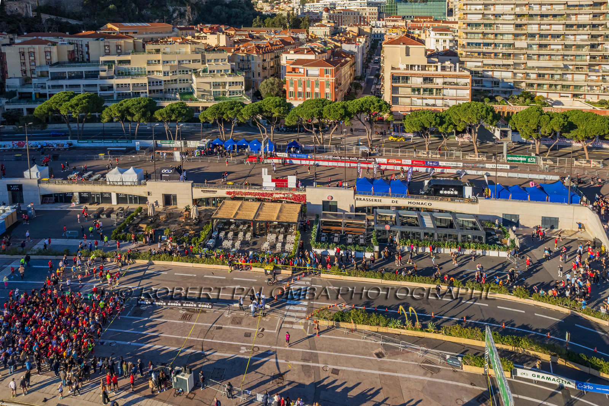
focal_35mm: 22
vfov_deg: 57.2
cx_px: 304
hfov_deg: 78.6
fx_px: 372
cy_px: 203
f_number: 2.8
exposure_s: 1/1250
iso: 100
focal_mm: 8.4
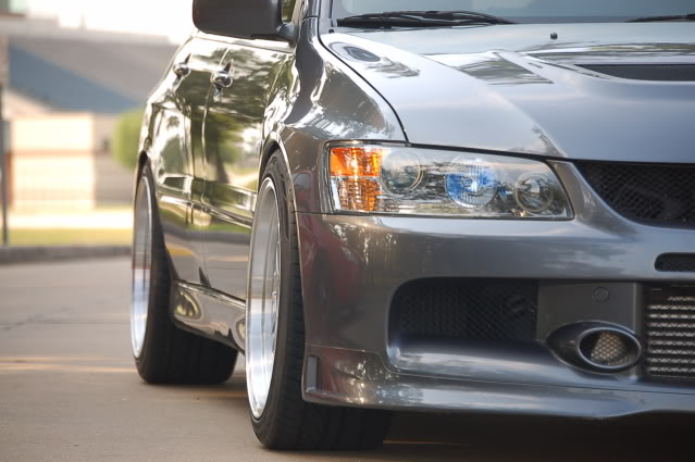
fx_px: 3472
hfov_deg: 11.4
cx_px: 348
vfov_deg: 7.6
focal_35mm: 180
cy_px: 231
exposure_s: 1/200
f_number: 5
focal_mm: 120
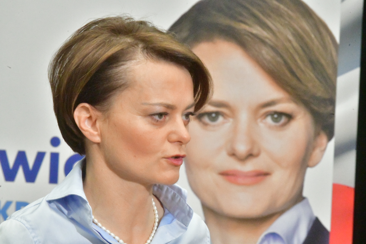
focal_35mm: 200
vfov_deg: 6.9
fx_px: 2033
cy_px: 122
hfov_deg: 10.3
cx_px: 183
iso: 25600
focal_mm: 200
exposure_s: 1/60
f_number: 22
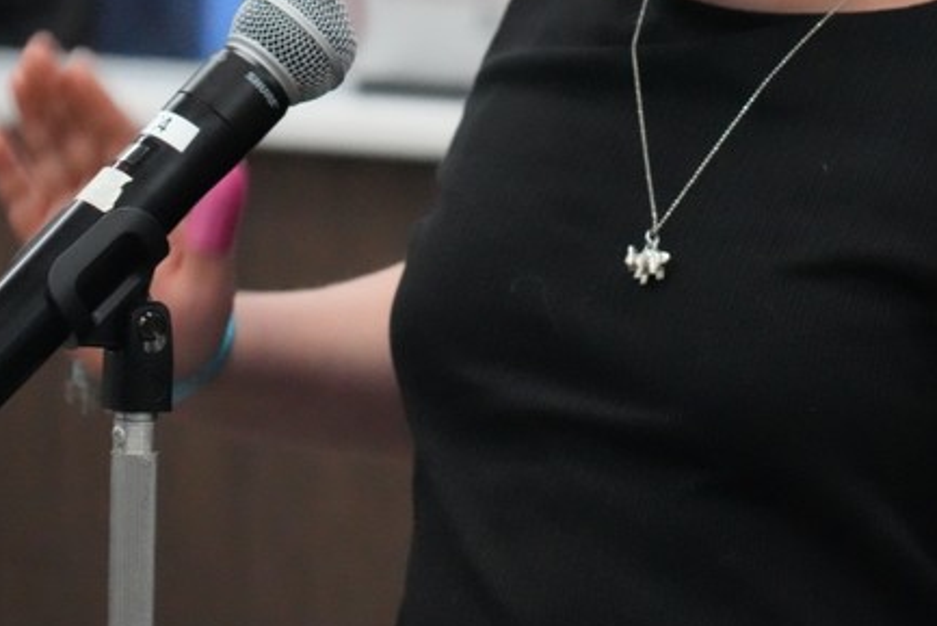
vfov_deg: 2.5
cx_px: 658
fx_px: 14423
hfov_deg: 3.7
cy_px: -25
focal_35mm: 554
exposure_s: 1/250
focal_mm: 240
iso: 12800
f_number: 6.3
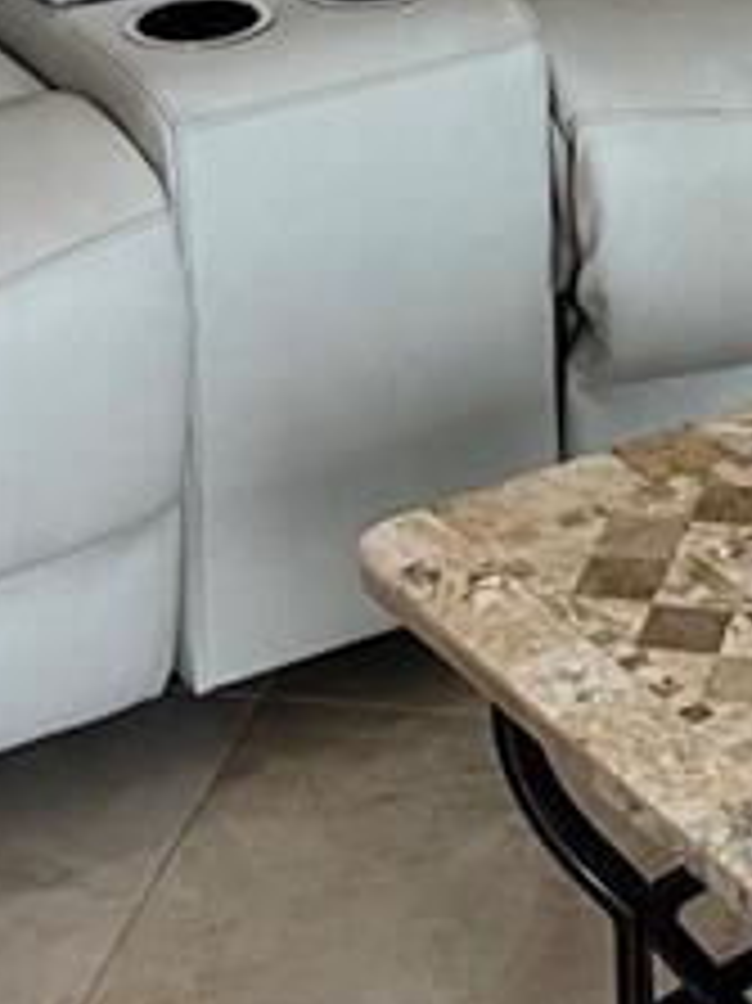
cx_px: 766
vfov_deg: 13.4
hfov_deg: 10.5
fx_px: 4059
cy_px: -414
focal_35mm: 140
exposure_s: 1/60
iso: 200
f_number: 1.5
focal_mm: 5.7
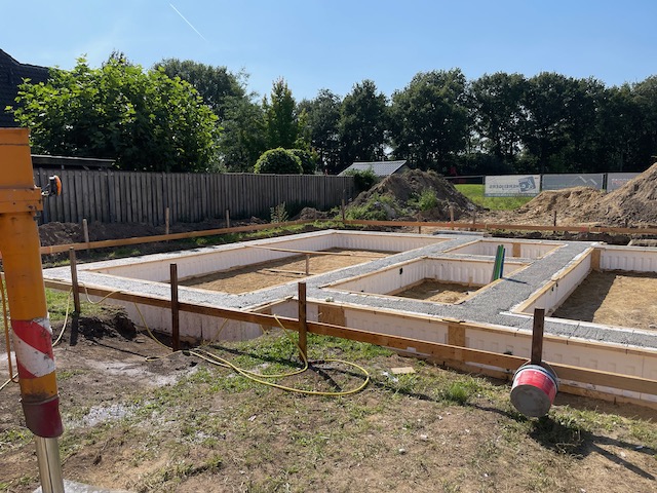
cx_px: 328
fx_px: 493
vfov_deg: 53.1
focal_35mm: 26
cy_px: 246
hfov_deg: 67.3
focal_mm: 4.2
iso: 32
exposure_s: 1/4000
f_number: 1.6
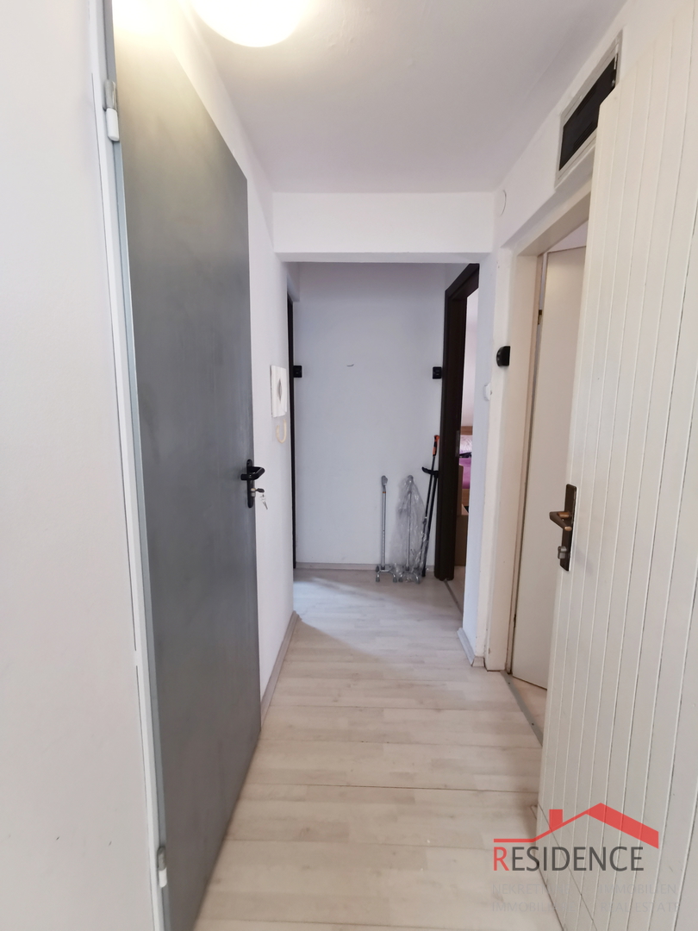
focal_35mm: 16
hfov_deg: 78.1
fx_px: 430
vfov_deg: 94.5
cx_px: 349
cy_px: 466
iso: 200
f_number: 2.2
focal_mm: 2.35
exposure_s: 1/30
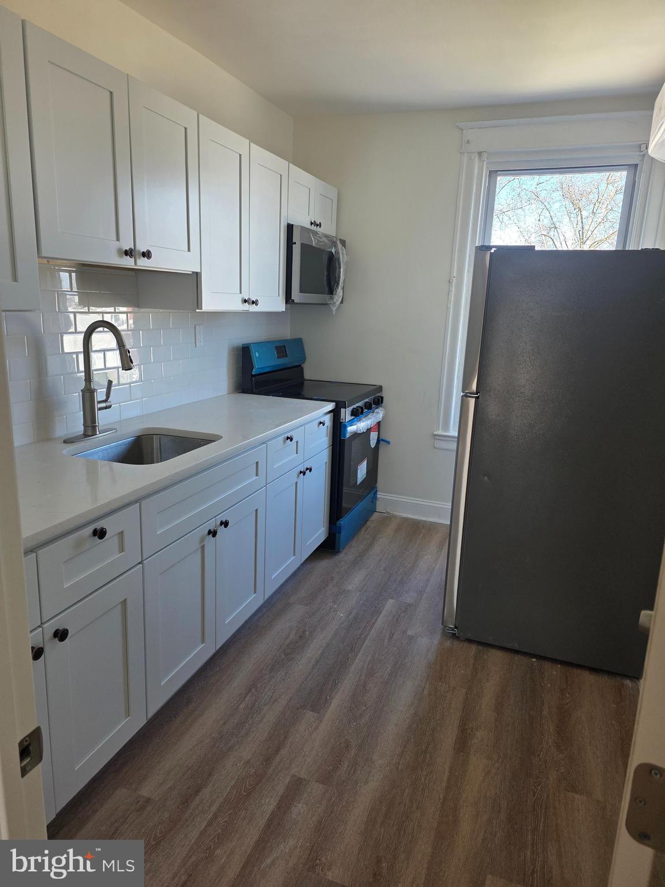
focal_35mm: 23
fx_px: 589
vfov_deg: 73.9
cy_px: 444
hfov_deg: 58.9
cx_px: 332
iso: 64
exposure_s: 1/180
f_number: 1.7
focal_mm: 6.3
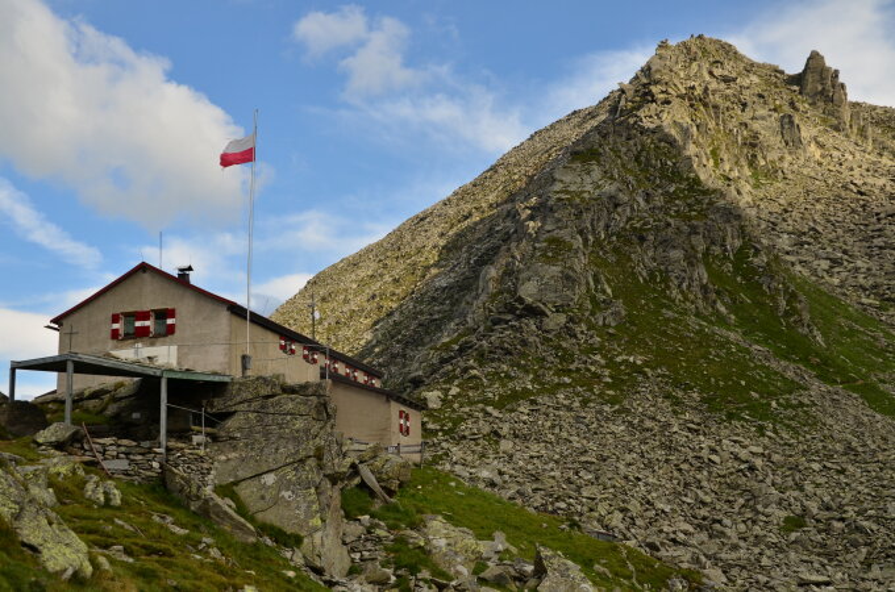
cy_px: 296
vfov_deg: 27.9
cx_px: 448
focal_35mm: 48
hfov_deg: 41.2
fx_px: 1191
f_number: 8
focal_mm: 32
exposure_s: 1/400
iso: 200
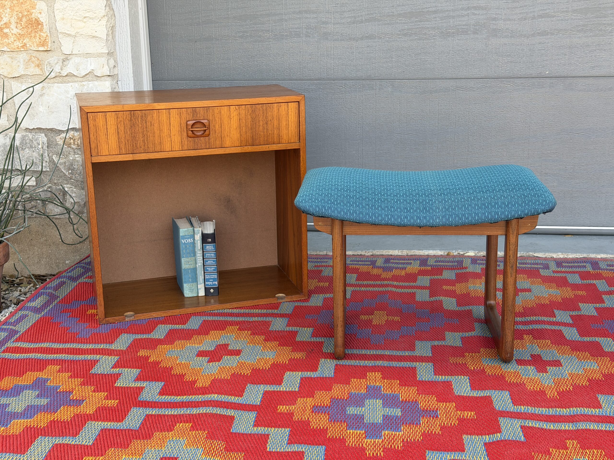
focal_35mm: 48
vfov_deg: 30.3
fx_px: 851
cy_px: 230
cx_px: 307
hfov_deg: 39.7
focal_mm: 6.76
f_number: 1.78
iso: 50
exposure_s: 1/188
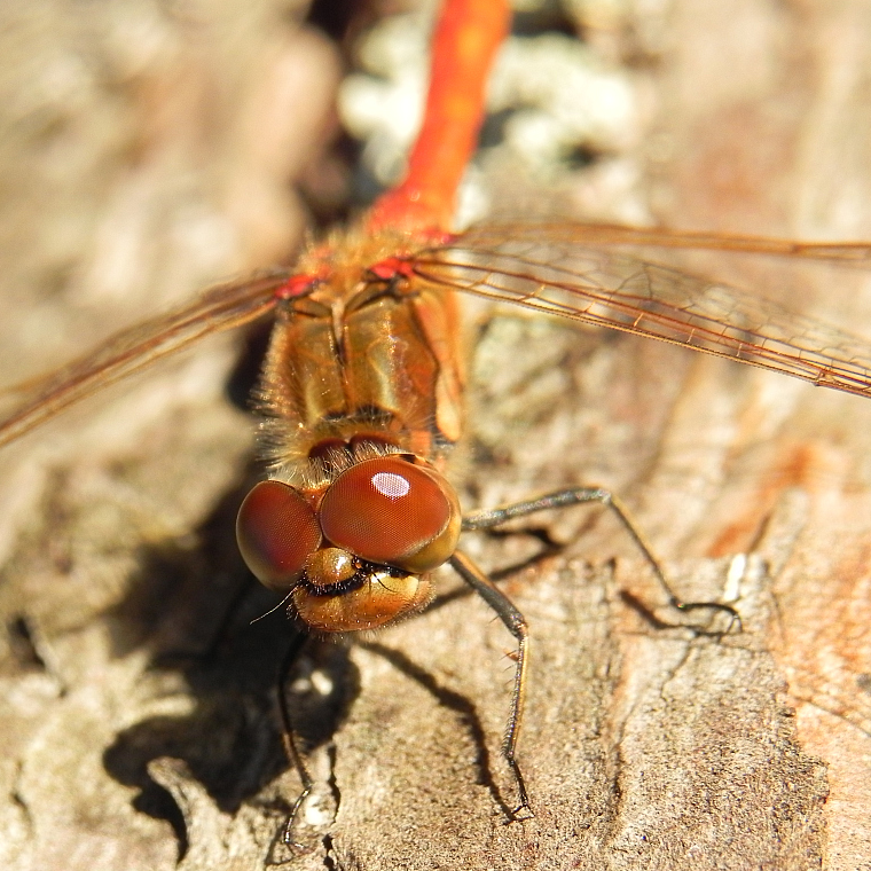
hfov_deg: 14.0
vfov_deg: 14.0
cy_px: 436
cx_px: 374
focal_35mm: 125
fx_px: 3558
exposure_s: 1/173
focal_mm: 18.8
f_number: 5
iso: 160
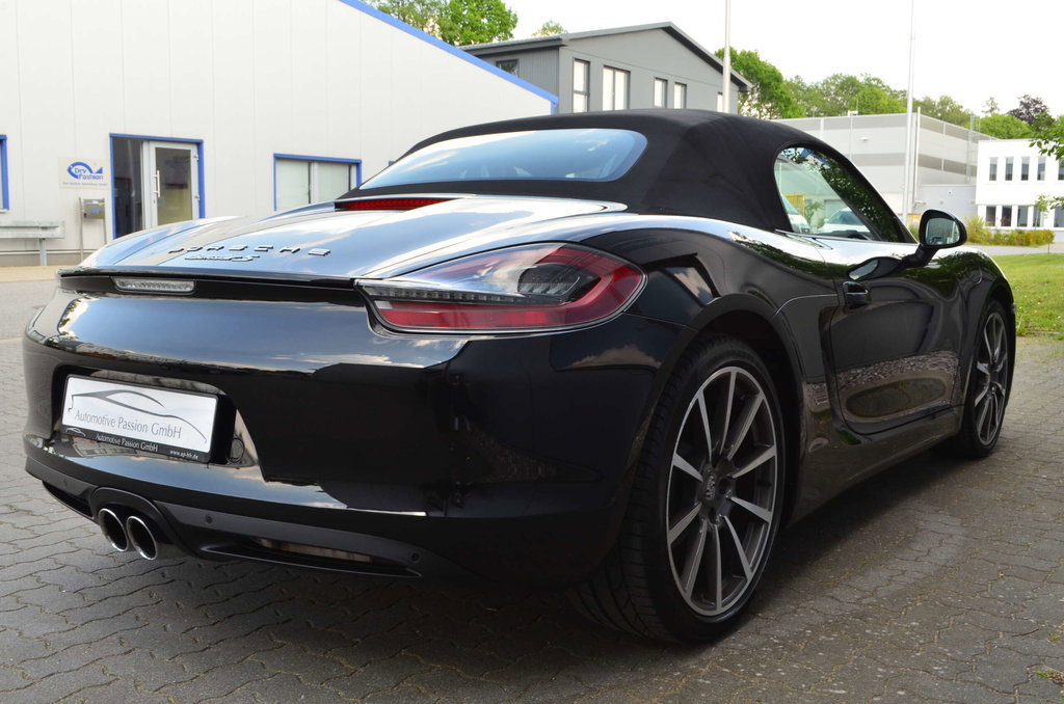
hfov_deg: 53.2
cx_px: 532
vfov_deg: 36.7
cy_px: 352
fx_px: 1062
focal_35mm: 36
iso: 360
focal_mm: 24
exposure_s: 1/60
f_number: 10
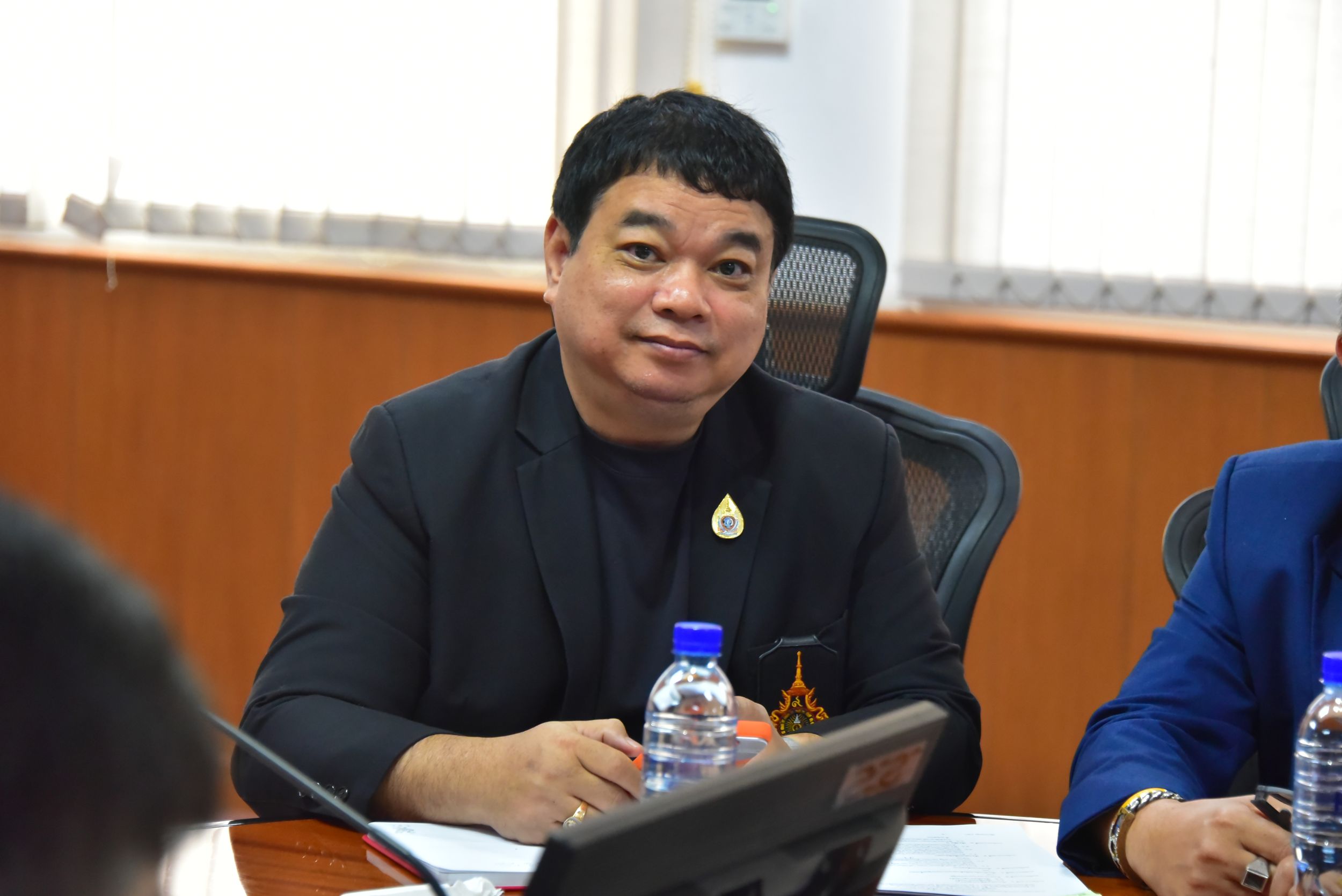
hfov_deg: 15.2
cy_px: 448
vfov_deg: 10.2
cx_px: 671
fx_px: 5034
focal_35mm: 135
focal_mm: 135
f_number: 6.3
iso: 6400
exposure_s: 1/160
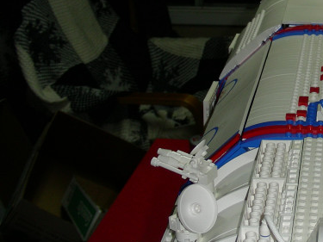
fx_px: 756
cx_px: 331
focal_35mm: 81
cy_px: 50
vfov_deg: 18.0
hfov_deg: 23.1
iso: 50
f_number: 3.5
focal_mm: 6.3
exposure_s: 1/60.1
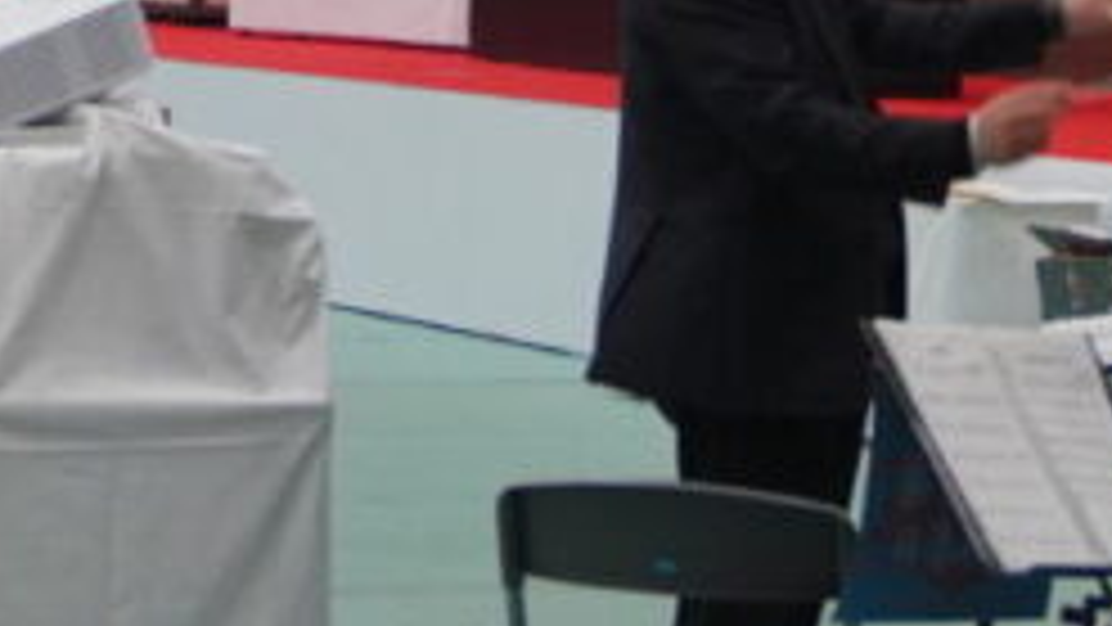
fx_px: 4984
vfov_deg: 7.1
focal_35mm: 169
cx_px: 171
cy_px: -311
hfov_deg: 12.7
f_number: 4.5
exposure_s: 1/160
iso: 1000
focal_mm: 26
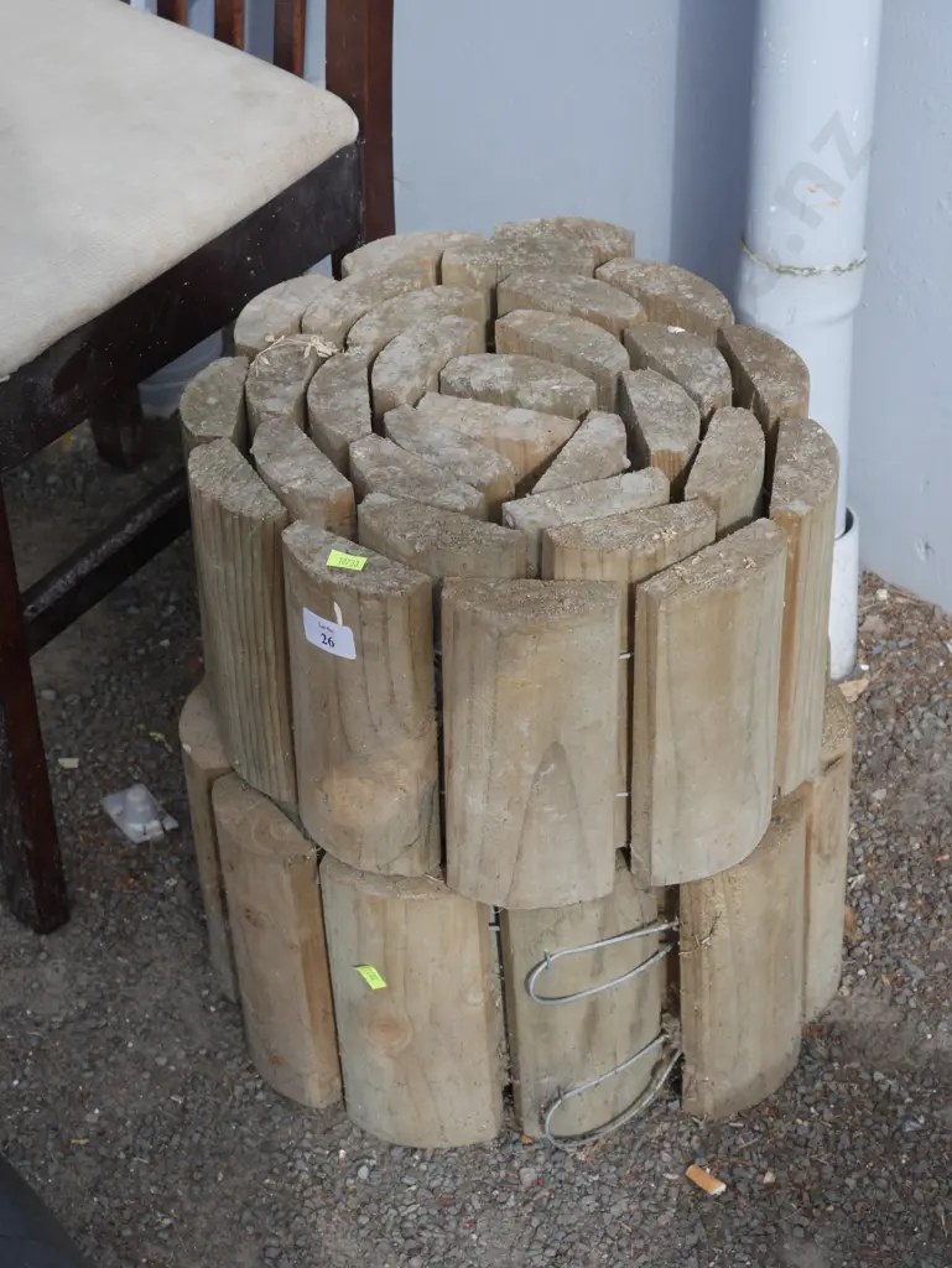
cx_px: 476
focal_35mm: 78
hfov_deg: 18.9
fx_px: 2858
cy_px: 634
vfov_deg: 25.0
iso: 200
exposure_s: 1/320
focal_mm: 39
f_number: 8
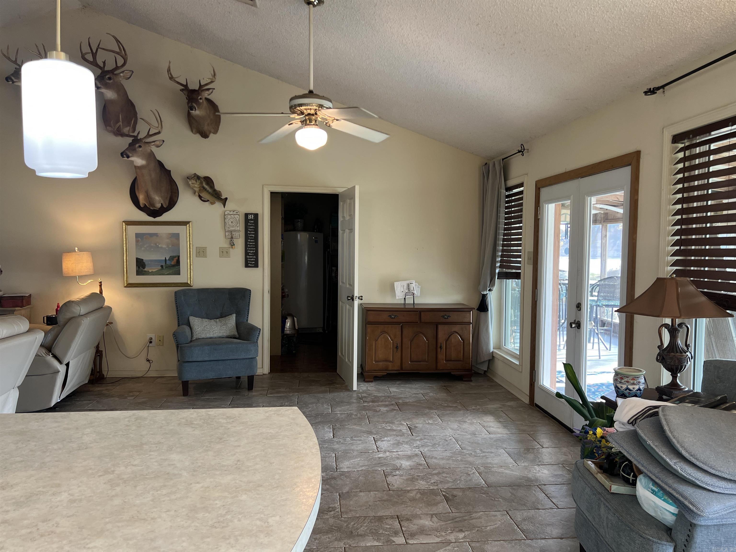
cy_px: 276
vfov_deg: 53.1
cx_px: 368
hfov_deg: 67.3
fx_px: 553
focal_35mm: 26
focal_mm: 5.7
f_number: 1.5
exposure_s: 1/60
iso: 64
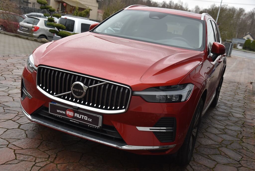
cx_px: 128
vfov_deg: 33.4
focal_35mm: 40
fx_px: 283
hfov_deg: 48.4
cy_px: 86
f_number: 7.1
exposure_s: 1/200
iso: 500
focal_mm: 40
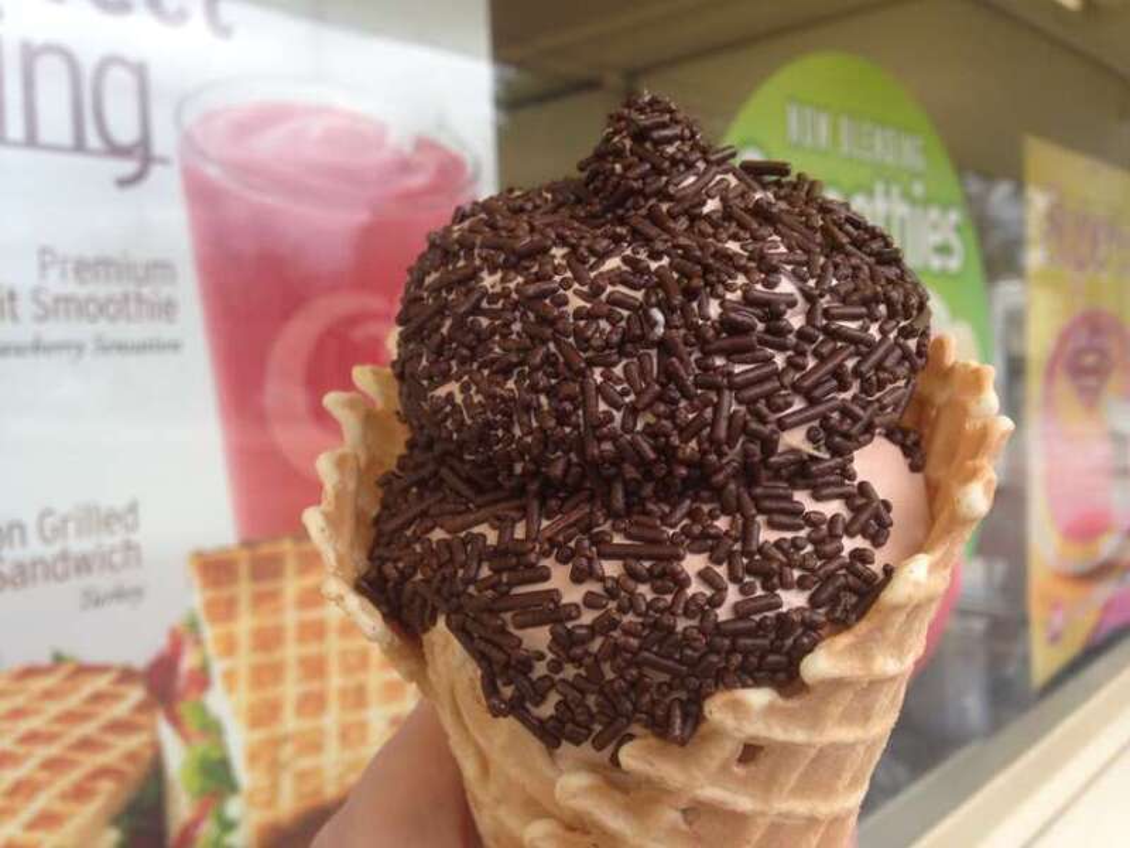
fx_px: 1077
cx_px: 565
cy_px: 424
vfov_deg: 42.9
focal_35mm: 33
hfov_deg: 55.4
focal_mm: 4.12
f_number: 2.4
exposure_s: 1/210
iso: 50
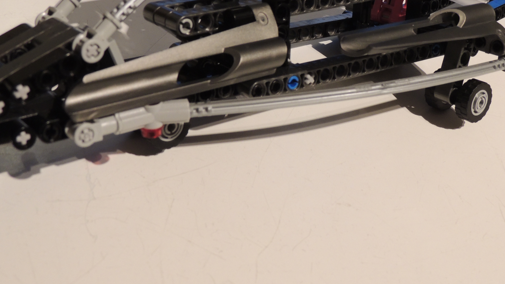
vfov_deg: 22.4
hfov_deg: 39.2
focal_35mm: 53
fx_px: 710
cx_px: 252
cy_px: 68
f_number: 3.3
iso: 400
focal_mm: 7.1
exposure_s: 1/13
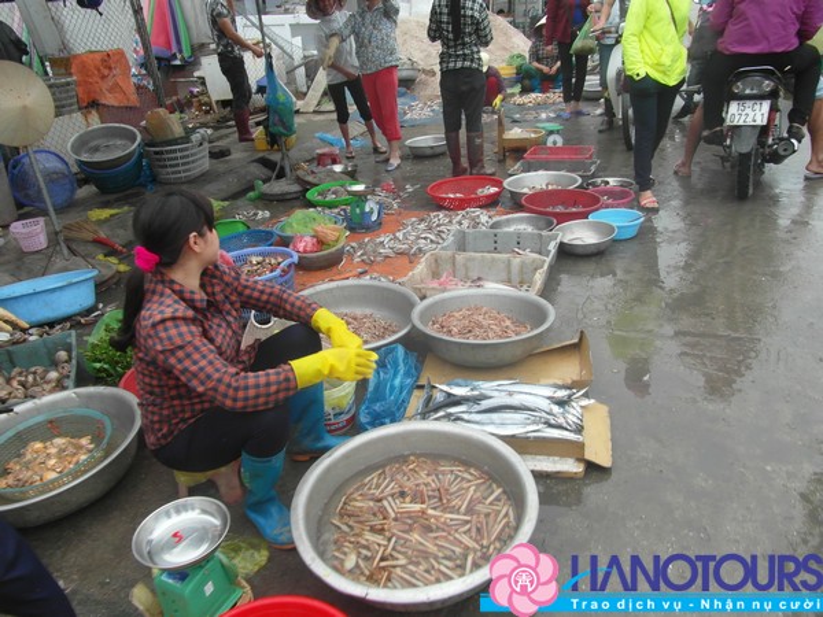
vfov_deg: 56.8
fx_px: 571
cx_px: 412
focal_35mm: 24
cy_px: 308
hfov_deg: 71.6
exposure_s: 1/45
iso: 80
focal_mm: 4
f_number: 4.6
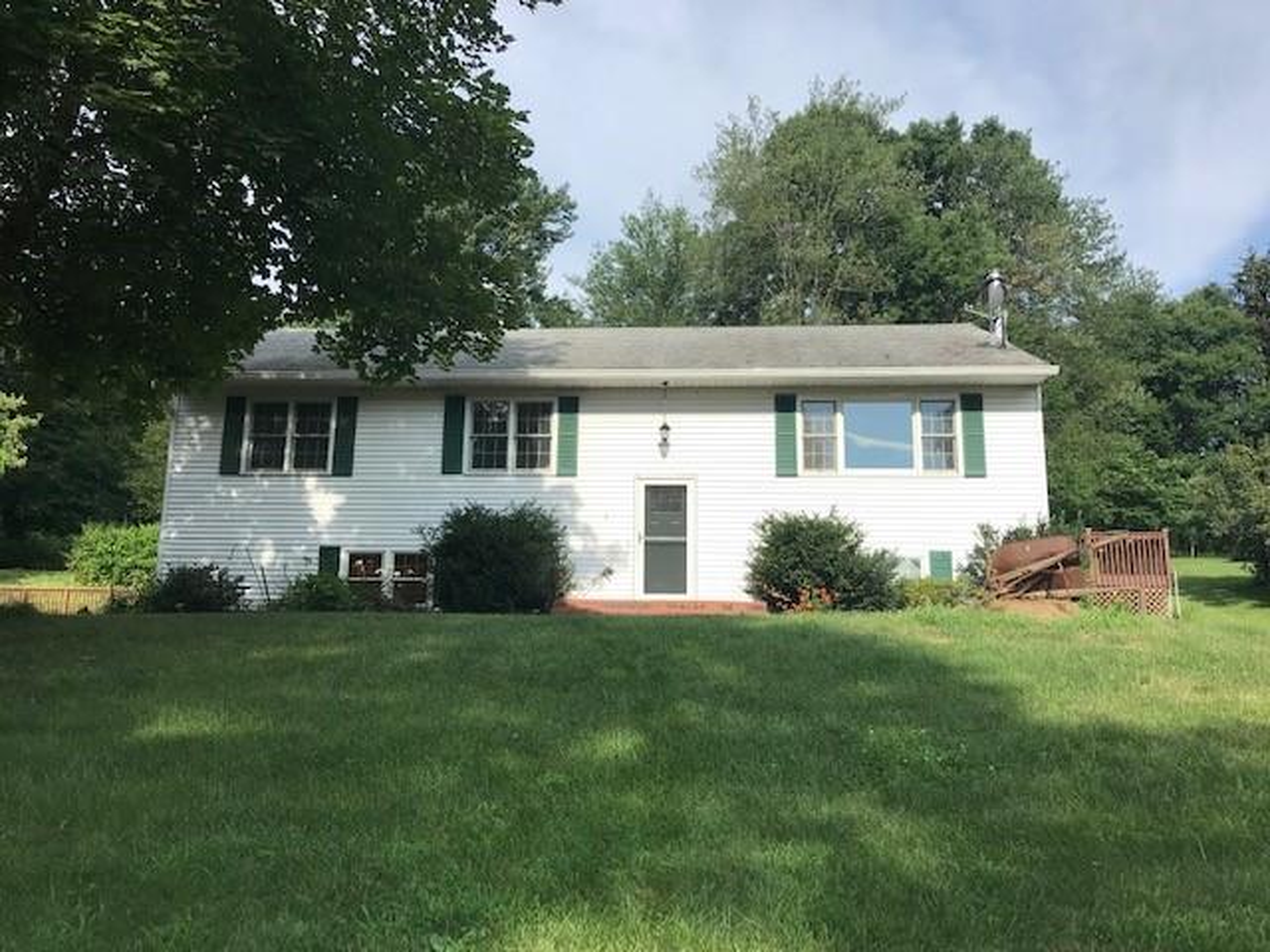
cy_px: 476
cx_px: 635
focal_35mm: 28
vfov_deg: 49.7
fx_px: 1027
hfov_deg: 63.4
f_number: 1.8
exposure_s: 1/1773
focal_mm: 3.99
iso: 20
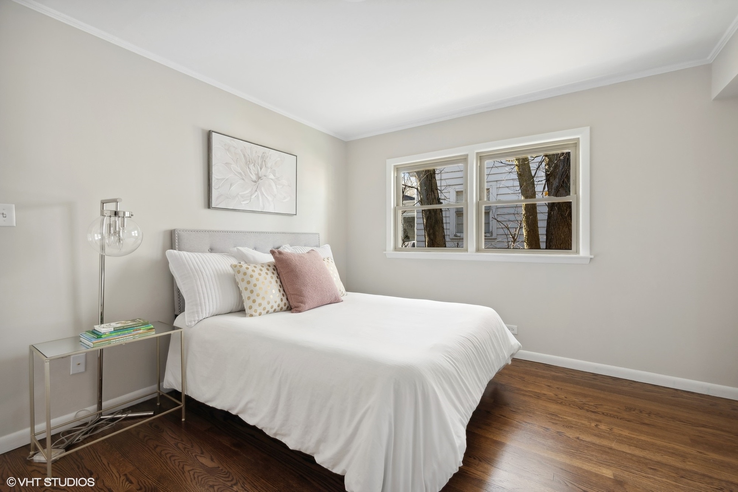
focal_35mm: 15
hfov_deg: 100.4
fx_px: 307
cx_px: 369
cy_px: 246
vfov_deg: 77.3
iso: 200
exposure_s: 1/6
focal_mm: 15
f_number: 9.5
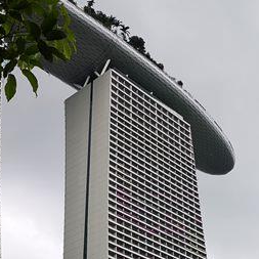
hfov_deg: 25.3
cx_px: 141
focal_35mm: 68
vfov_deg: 24.9
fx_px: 576
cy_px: 211
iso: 50
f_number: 1.8
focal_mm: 3.95
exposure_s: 1/751
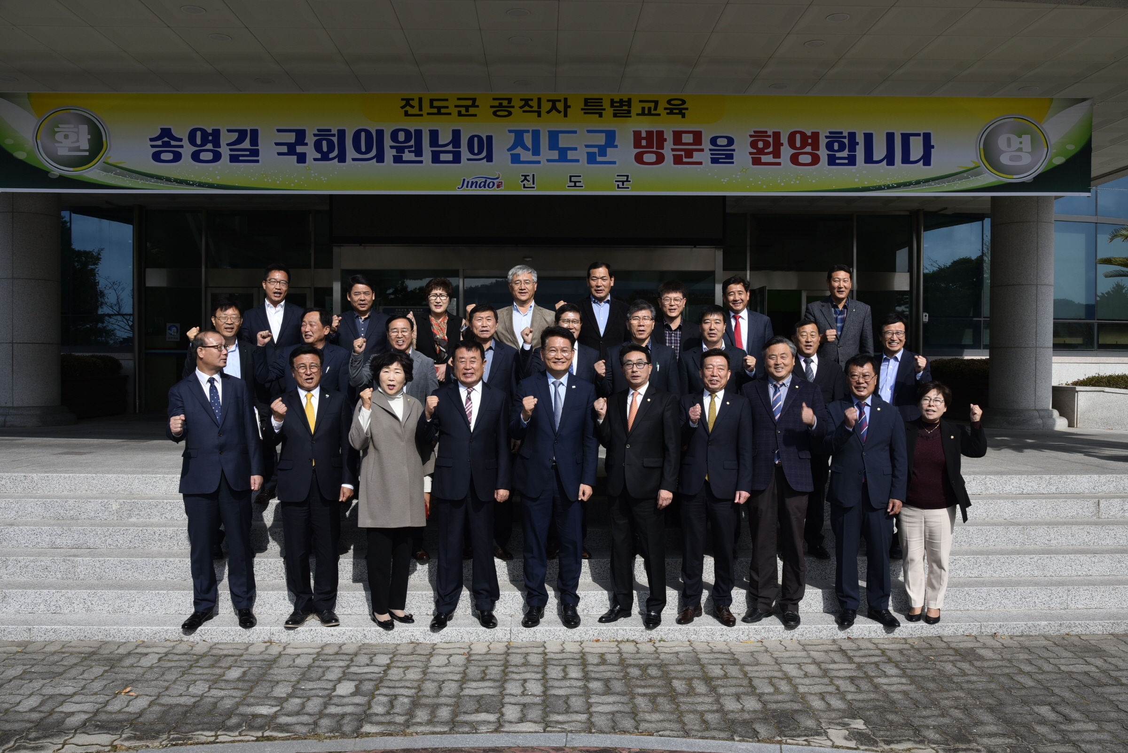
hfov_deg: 61.9
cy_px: 376
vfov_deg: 43.6
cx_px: 564
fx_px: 940
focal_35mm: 30
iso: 100
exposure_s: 1/160
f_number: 13
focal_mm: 30
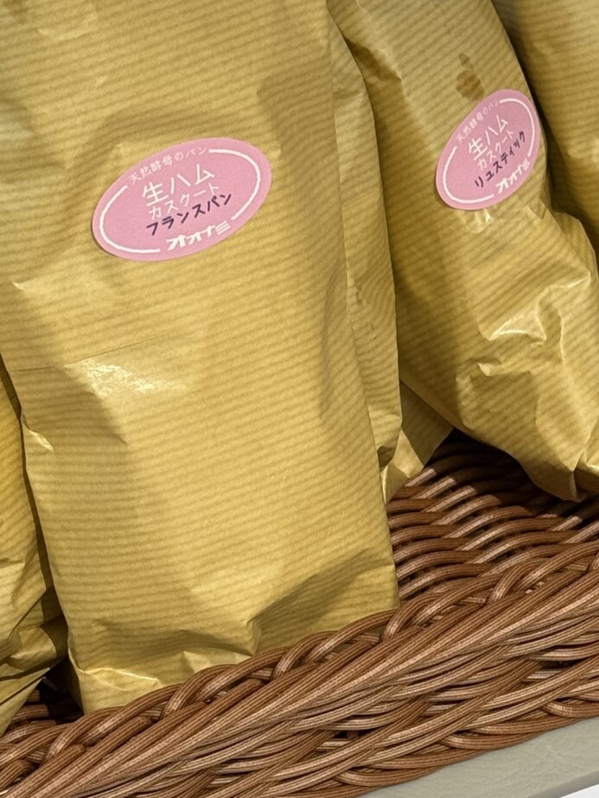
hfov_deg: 11.1
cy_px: 639
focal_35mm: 133
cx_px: 498
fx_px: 3069
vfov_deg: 14.7
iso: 64
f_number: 1.78
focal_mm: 6.76
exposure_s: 1/1116
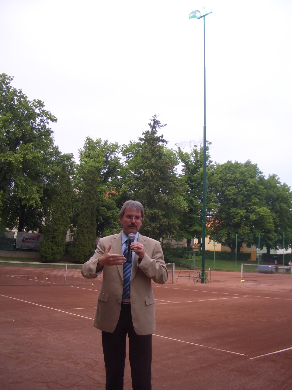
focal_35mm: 35
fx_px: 394
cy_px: 195
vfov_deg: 52.6
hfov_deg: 40.7
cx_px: 146
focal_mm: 5.8
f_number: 2.6
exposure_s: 1/100
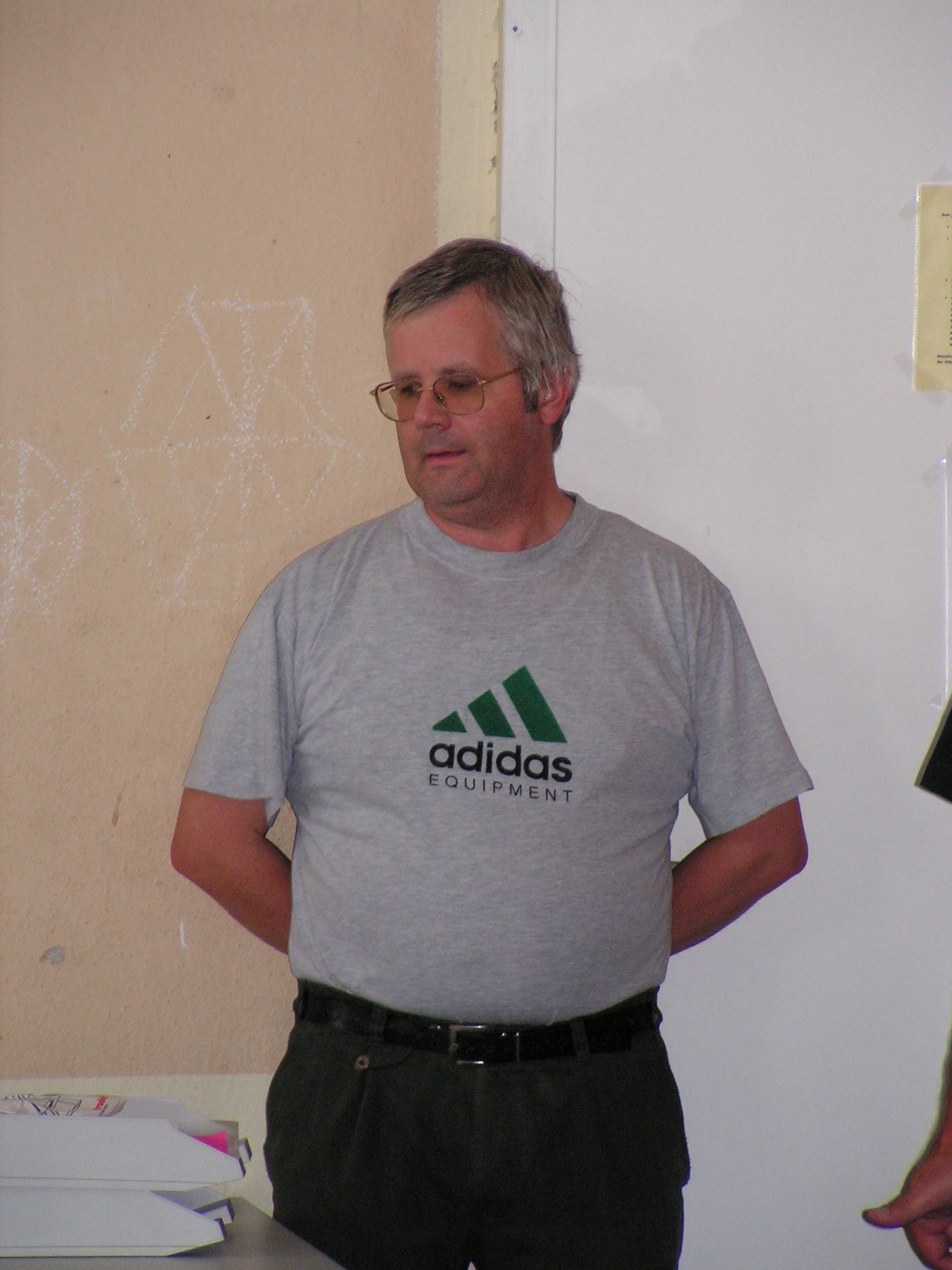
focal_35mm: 194
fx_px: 7114
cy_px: 635
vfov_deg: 10.2
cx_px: 476
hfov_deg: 7.7
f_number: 3.4
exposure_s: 1/200
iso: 200
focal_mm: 32.4
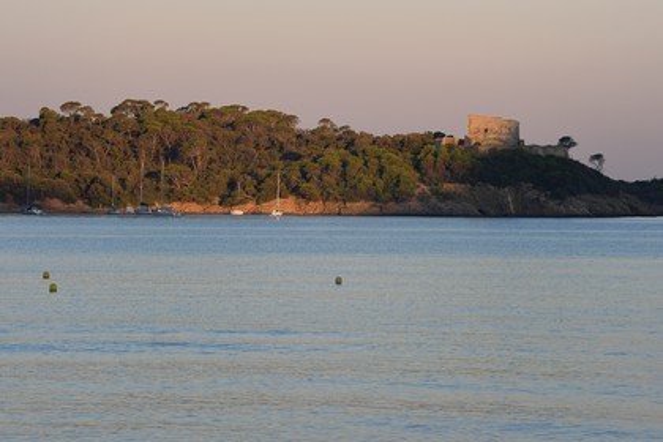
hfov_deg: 10.3
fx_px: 3683
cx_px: 332
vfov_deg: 6.9
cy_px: 221
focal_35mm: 200
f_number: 9
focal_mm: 200
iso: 400
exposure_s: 1/250
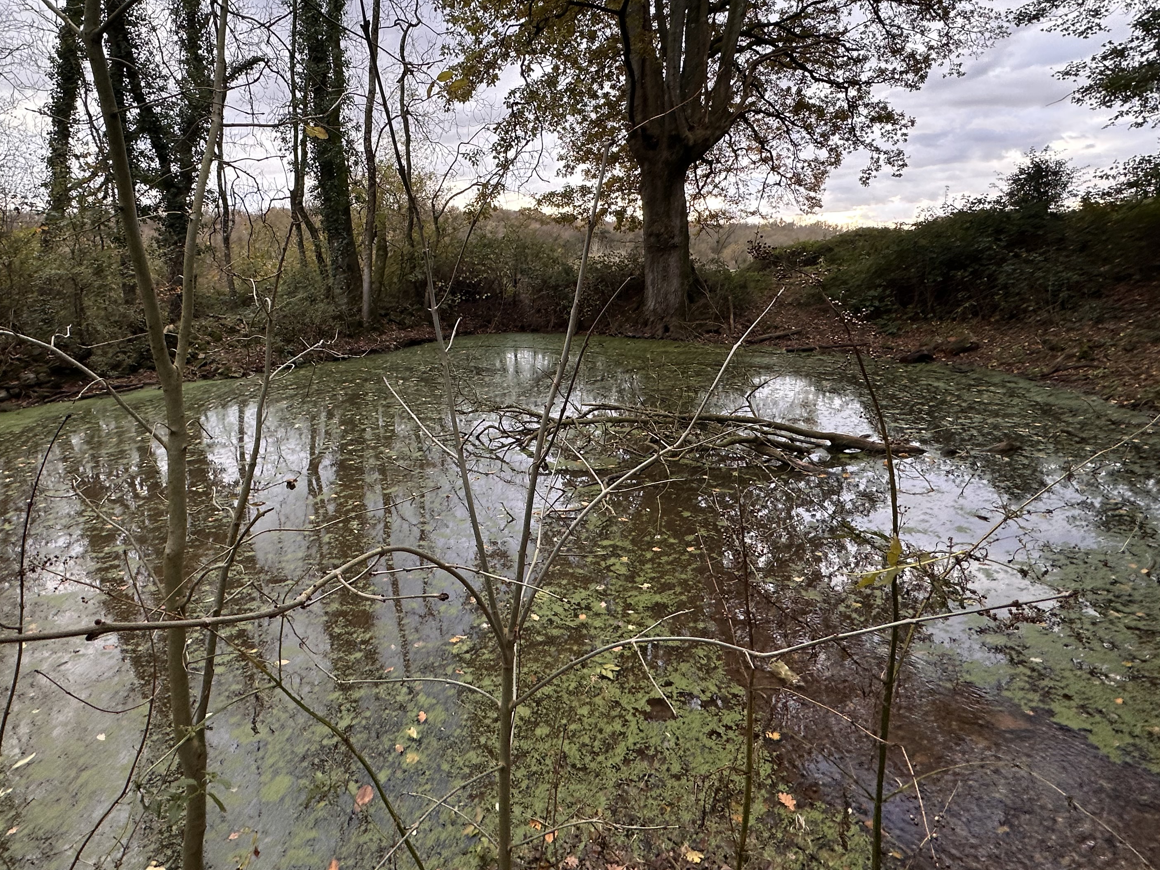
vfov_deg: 65.1
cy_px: 333
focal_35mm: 20
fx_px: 670
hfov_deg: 81.3
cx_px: 501
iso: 40
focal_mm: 2.22
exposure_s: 1/103
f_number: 2.2
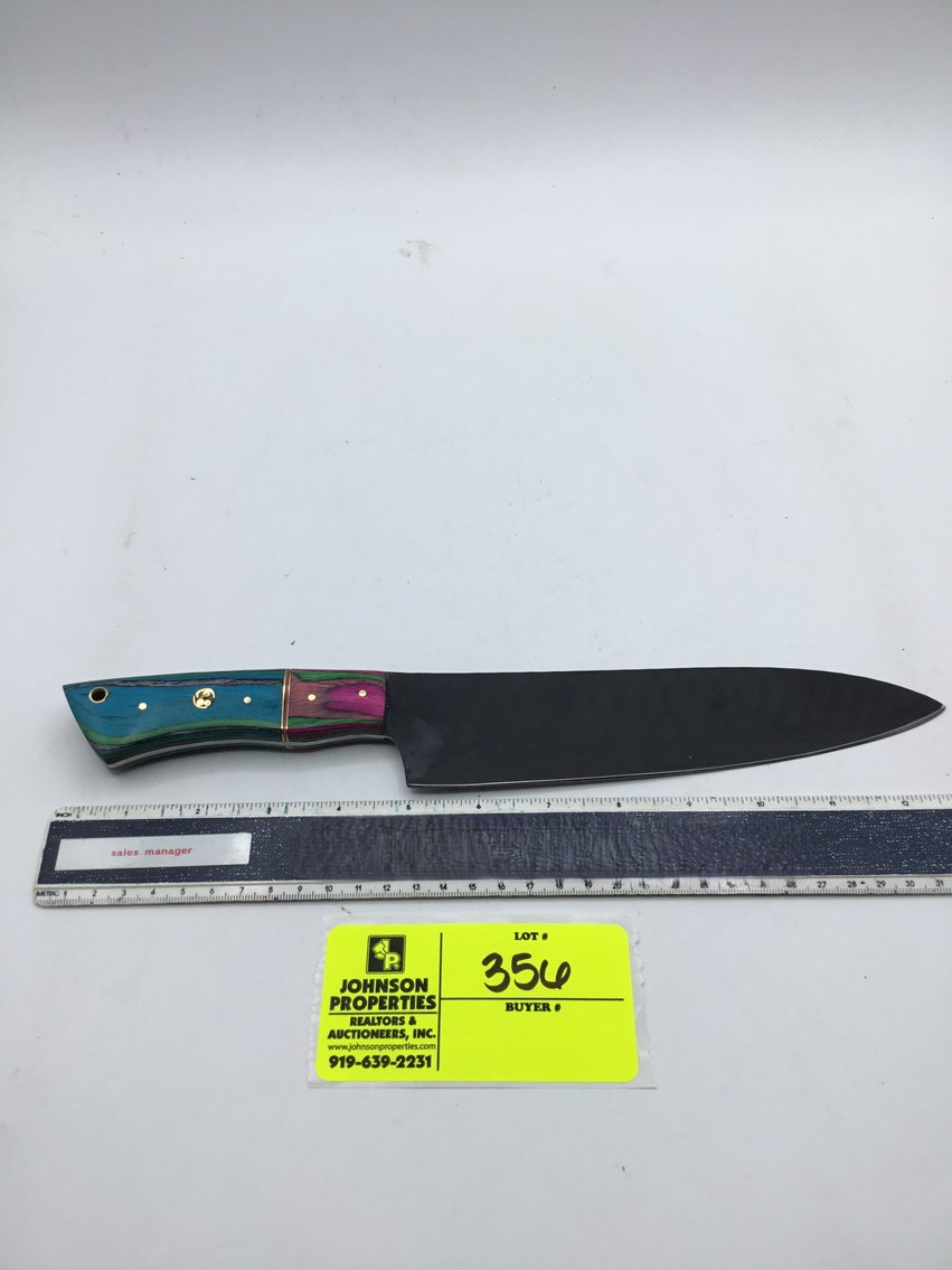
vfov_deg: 58.4
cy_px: 635
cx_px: 476
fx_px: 1137
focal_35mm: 31
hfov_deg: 45.4
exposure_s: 1/131
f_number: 2.4
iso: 25
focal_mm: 3.3
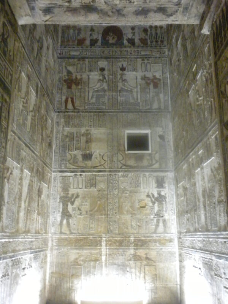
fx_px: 325
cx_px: 114
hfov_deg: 38.7
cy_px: 152
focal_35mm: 37
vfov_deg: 50.1
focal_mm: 6.6
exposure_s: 1/2.7
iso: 800
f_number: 3.5
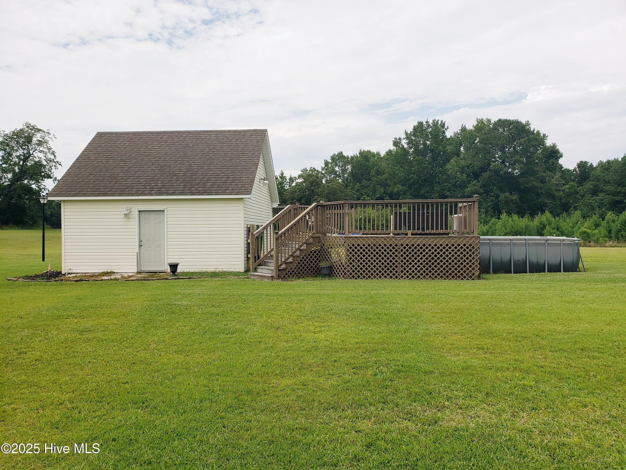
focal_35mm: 26
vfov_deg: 53.1
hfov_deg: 67.3
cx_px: 313
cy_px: 235
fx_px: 470
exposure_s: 1/1695
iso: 50
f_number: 2.4
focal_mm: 4.3
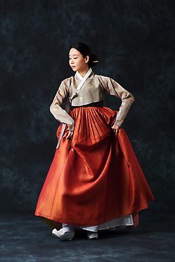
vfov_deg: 23.6
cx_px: 88
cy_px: 131
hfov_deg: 15.9
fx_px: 626
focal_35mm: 86
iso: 100
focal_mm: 86
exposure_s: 1/125
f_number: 11
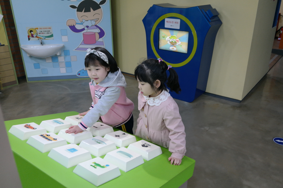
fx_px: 236
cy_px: 94
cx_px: 142
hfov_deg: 61.9
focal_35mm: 30
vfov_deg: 43.6
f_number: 3.5
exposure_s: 1/40
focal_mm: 20
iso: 800
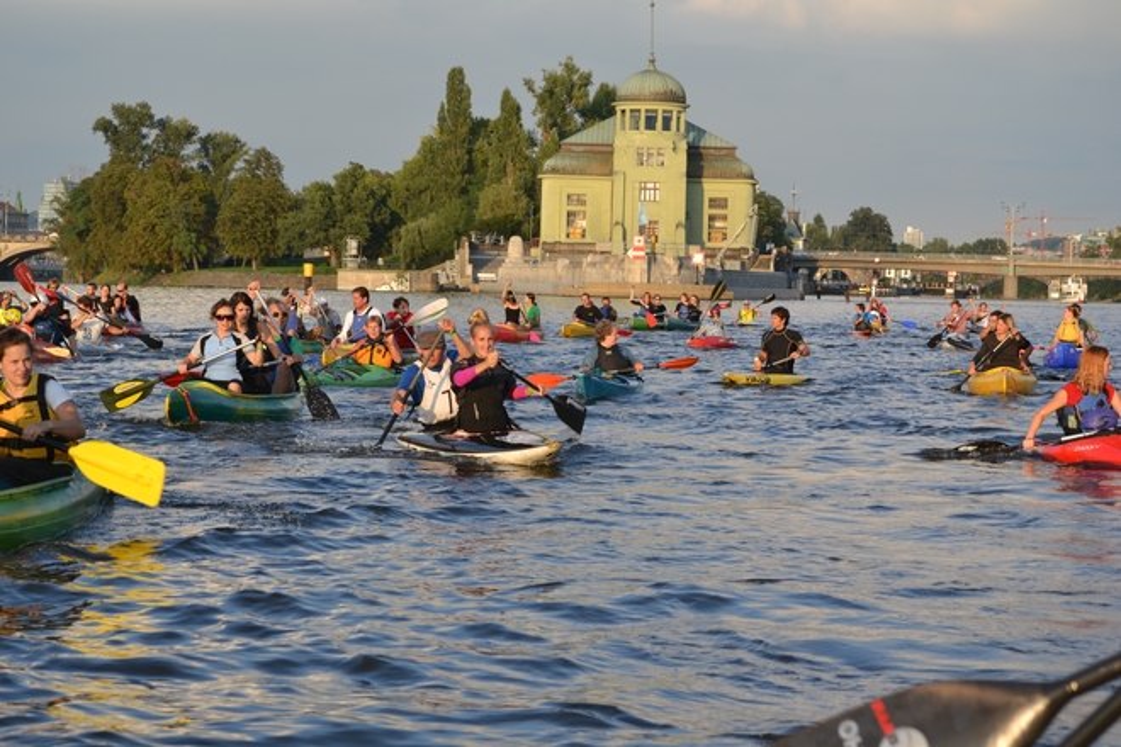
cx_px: 560
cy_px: 374
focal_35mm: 82
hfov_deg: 24.6
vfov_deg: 16.6
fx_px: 2569
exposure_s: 1/160
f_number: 6.3
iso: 100
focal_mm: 55
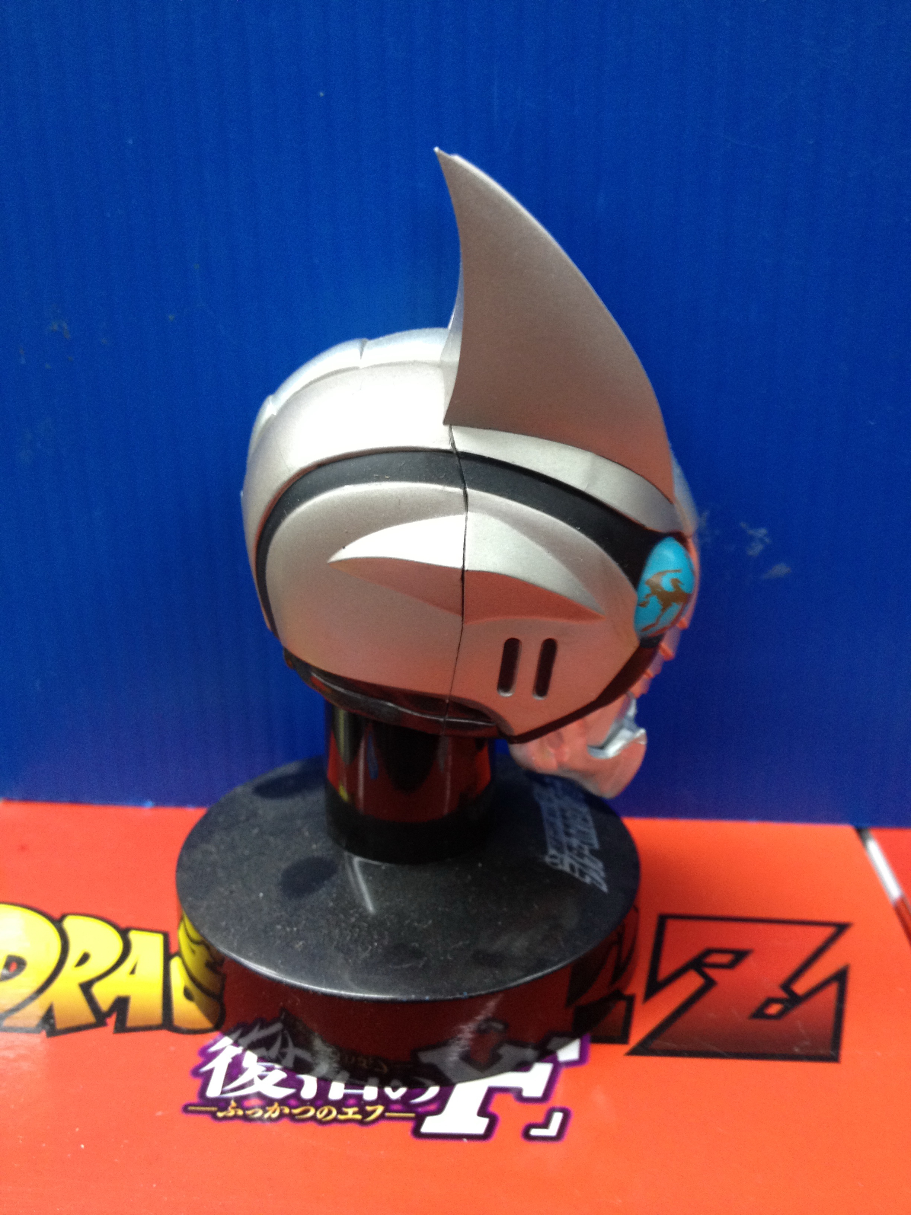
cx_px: 456
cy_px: 608
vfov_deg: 52.6
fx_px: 1228
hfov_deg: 40.7
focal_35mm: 35
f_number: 2.4
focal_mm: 4.28
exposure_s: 1/20
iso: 125
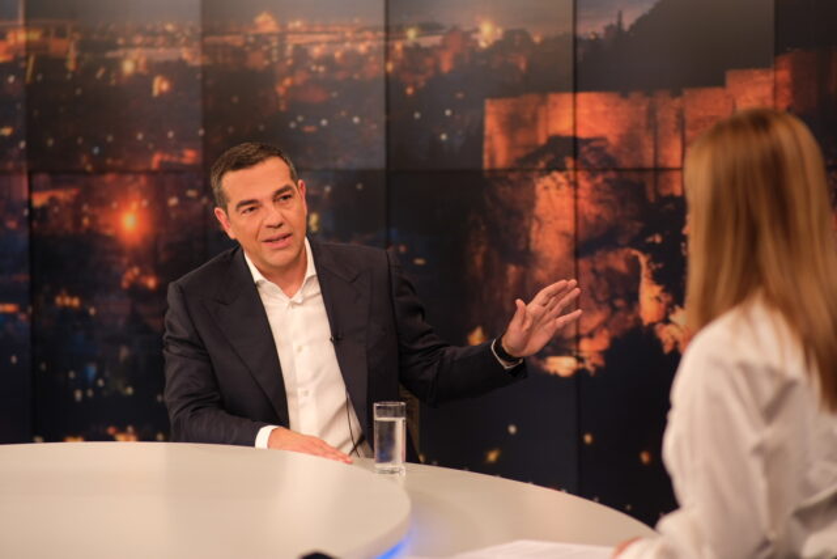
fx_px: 2976
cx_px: 418
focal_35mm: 128
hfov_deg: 16.0
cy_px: 280
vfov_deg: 10.7
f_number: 1.8
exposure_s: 1/250
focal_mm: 85
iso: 320
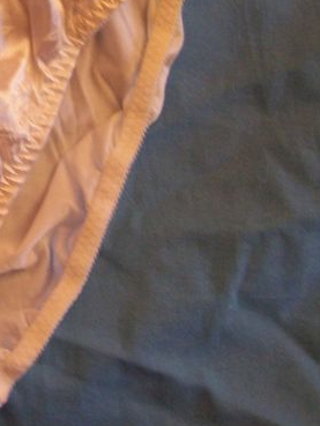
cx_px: -89
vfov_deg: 18.8
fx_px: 1269
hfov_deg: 13.9
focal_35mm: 103
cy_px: 60
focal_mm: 6.3
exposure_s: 1/20
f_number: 2.8
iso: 140
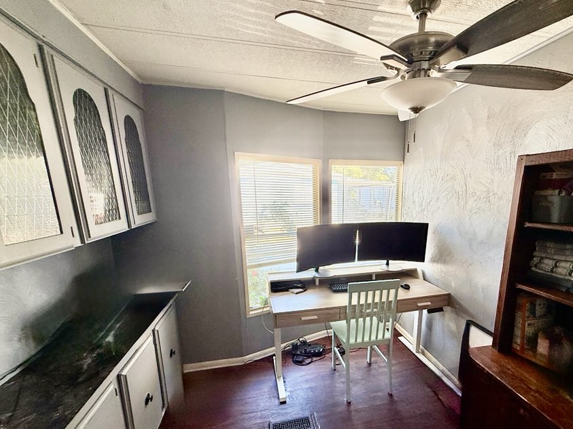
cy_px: 255
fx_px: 281
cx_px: 326
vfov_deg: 74.0
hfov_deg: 90.5
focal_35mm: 17
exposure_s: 1/99
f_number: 2.2
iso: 64
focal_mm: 2.22
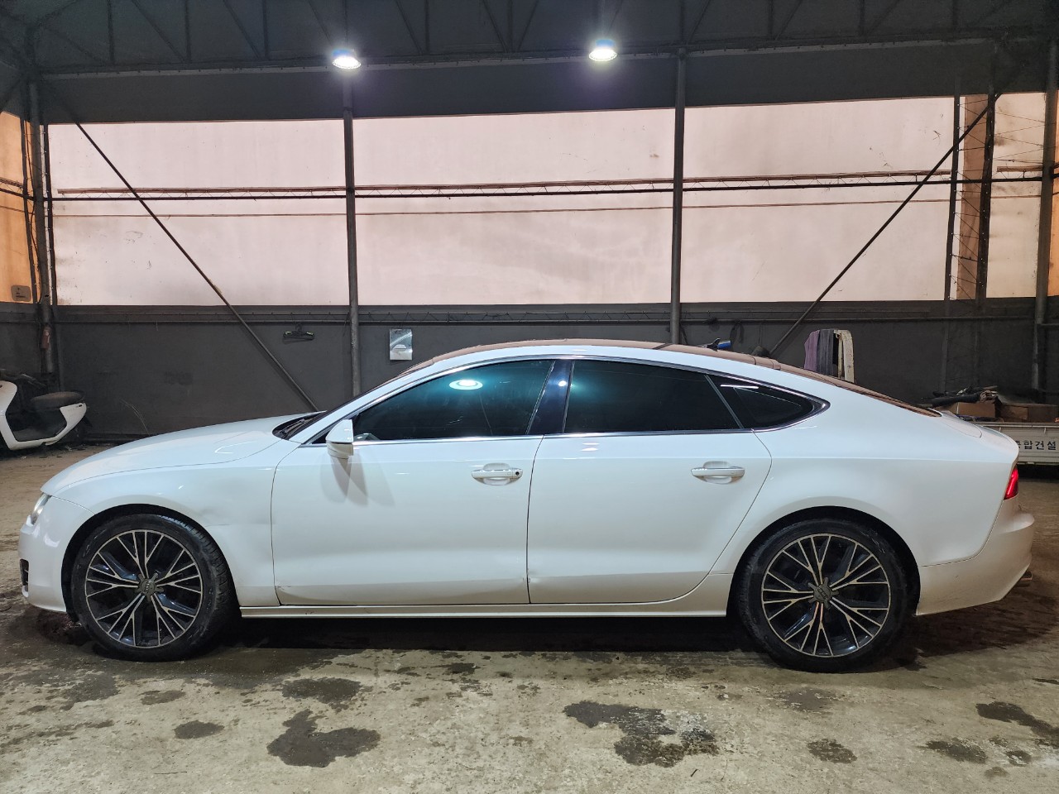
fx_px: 704
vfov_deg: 58.9
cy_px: 397
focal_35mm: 23
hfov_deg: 73.9
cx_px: 530
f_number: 1.8
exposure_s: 1/180
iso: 100
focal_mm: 6.4
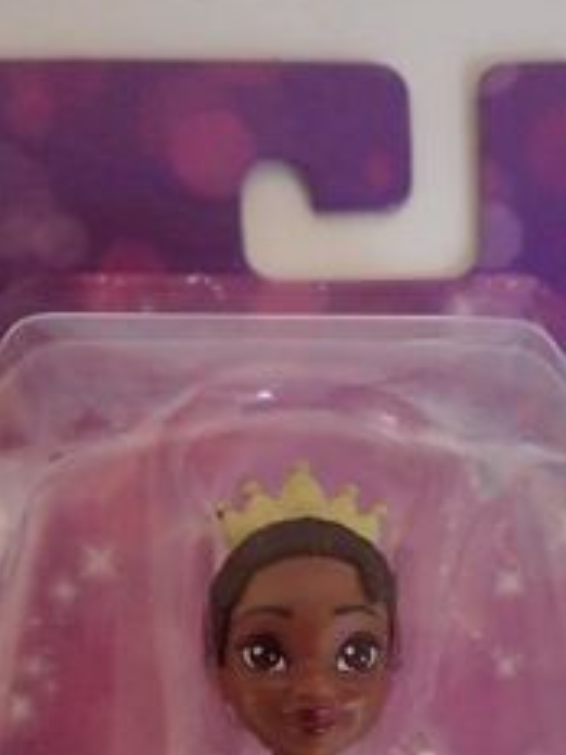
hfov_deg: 21.3
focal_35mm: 69
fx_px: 1504
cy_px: 967
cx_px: 309
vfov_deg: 24.7
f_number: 2
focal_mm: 4.5
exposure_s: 1/30
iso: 250
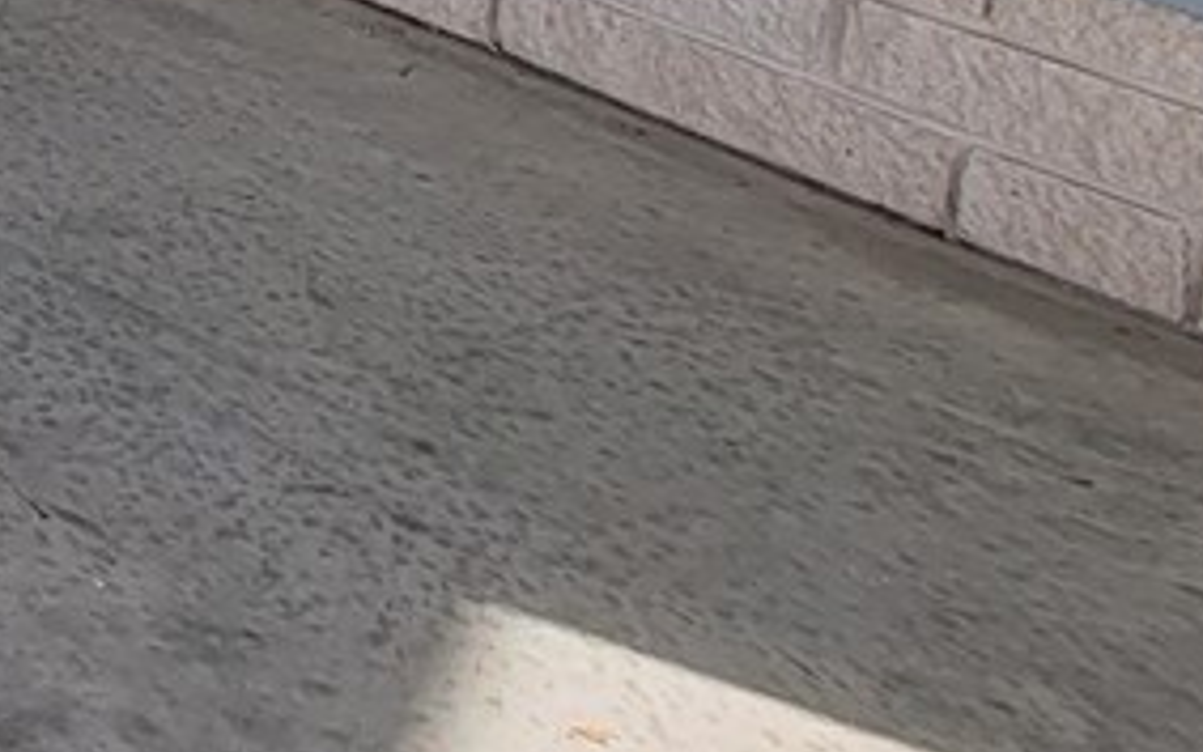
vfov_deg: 13.1
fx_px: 2558
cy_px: -981
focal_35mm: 78
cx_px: -1454
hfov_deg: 16.5
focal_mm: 2.2
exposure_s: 1/560
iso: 50
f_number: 2.2
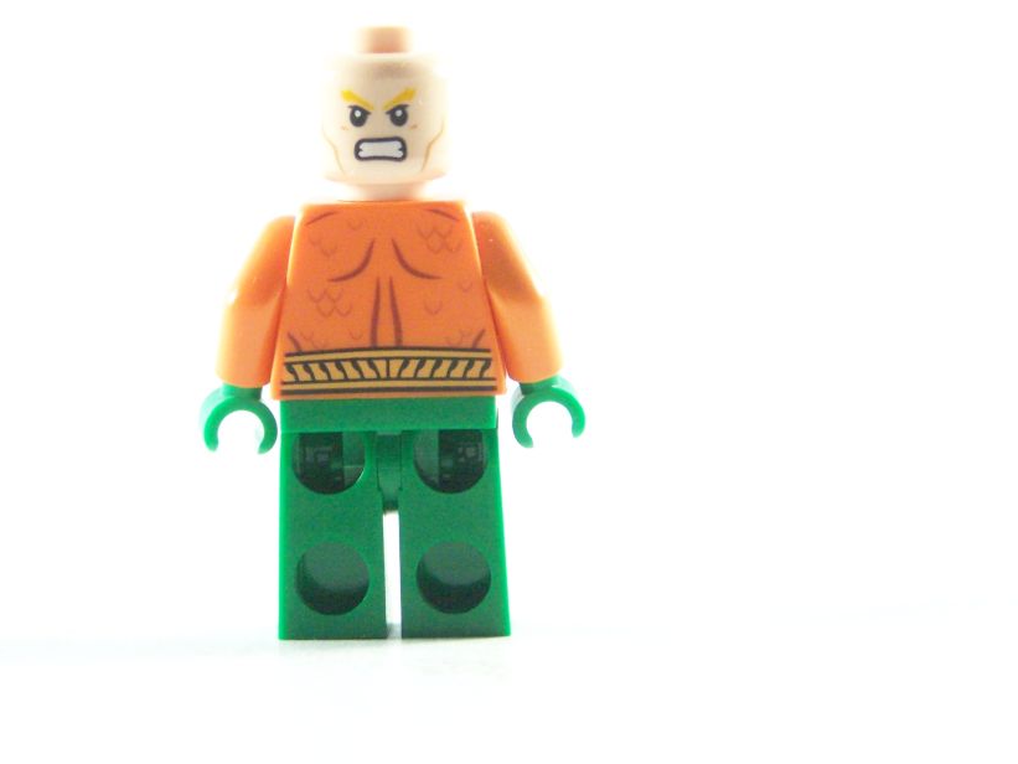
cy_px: 309
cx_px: 393
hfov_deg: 15.0
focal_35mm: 131
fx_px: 3853
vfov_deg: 11.3
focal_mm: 17.5
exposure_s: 1/45
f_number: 3.2
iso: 400
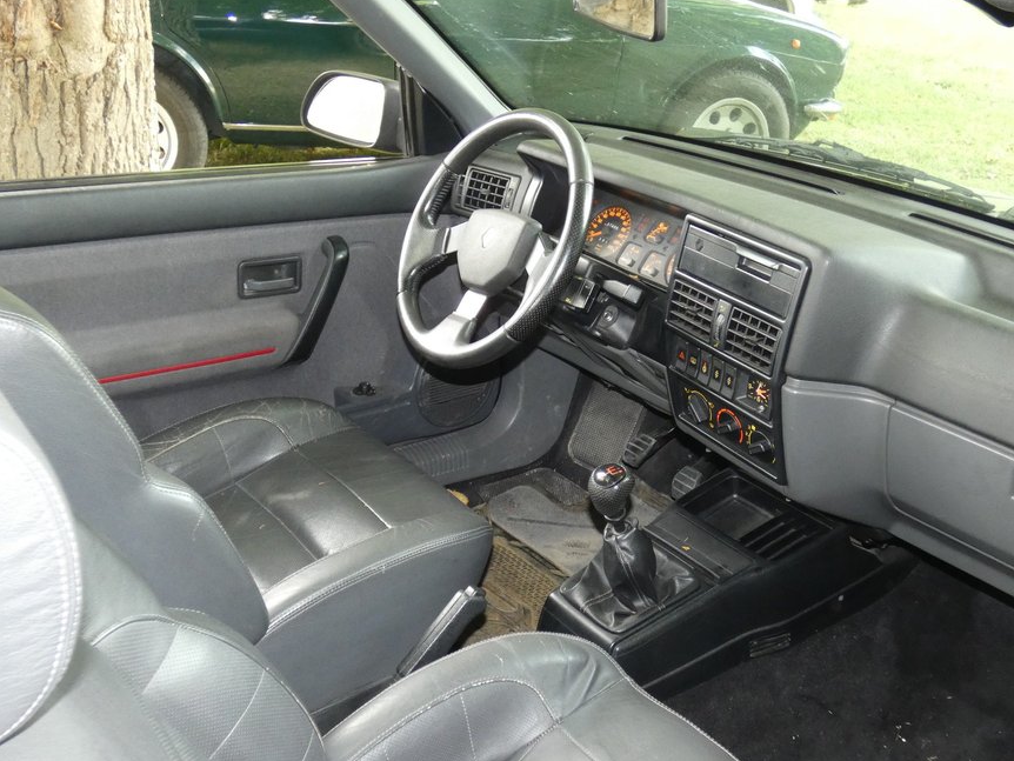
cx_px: 507
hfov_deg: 49.0
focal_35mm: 38
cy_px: 445
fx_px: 1113
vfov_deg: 37.6
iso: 500
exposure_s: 1/60
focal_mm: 5.8
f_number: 3.4
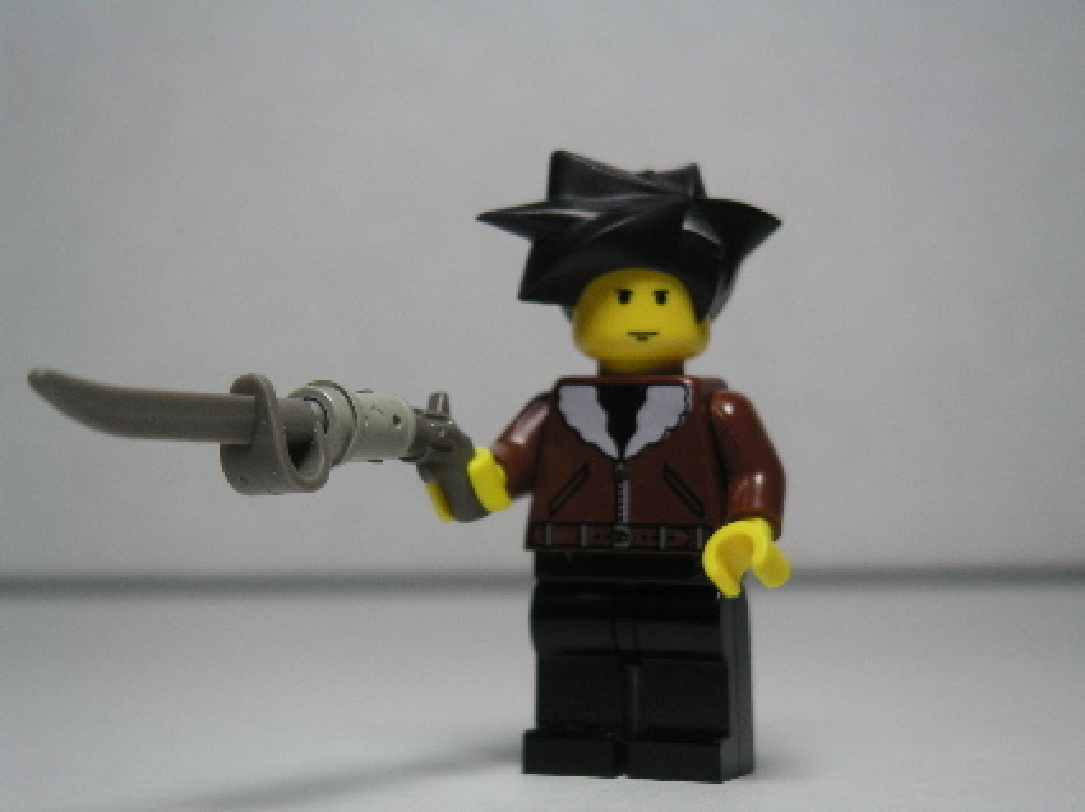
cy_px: 406
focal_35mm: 111
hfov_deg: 17.7
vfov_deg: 13.3
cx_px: 542
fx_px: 3476
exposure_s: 1/111
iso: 80
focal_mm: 17.1
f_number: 3.6
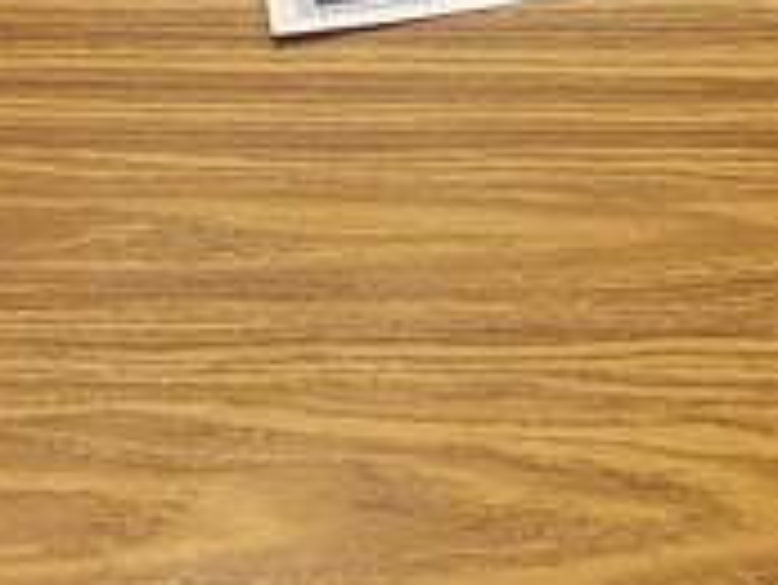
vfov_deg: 8.4
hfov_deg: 12.6
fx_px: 3464
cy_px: -1048
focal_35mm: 154
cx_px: 881
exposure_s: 1/60
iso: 100
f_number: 1.6
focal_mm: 5.1
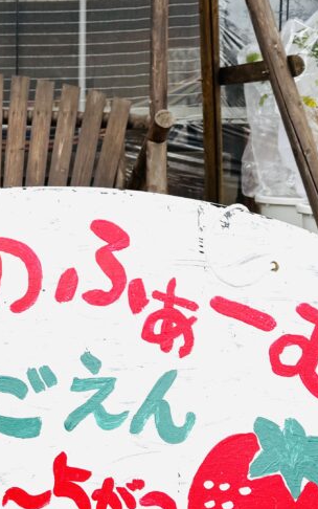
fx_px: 929
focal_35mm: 67
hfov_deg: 18.6
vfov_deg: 30.4
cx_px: -48
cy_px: 161
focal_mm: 6.76
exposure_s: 1/621
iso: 80
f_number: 1.78
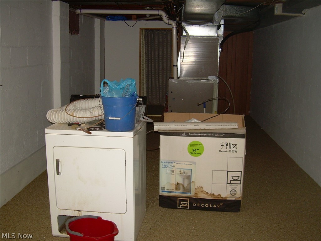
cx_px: 160
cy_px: 120
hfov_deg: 49.0
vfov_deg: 37.7
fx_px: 352
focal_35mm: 38
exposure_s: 1/60
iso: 100
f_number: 2.8
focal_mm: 6.3
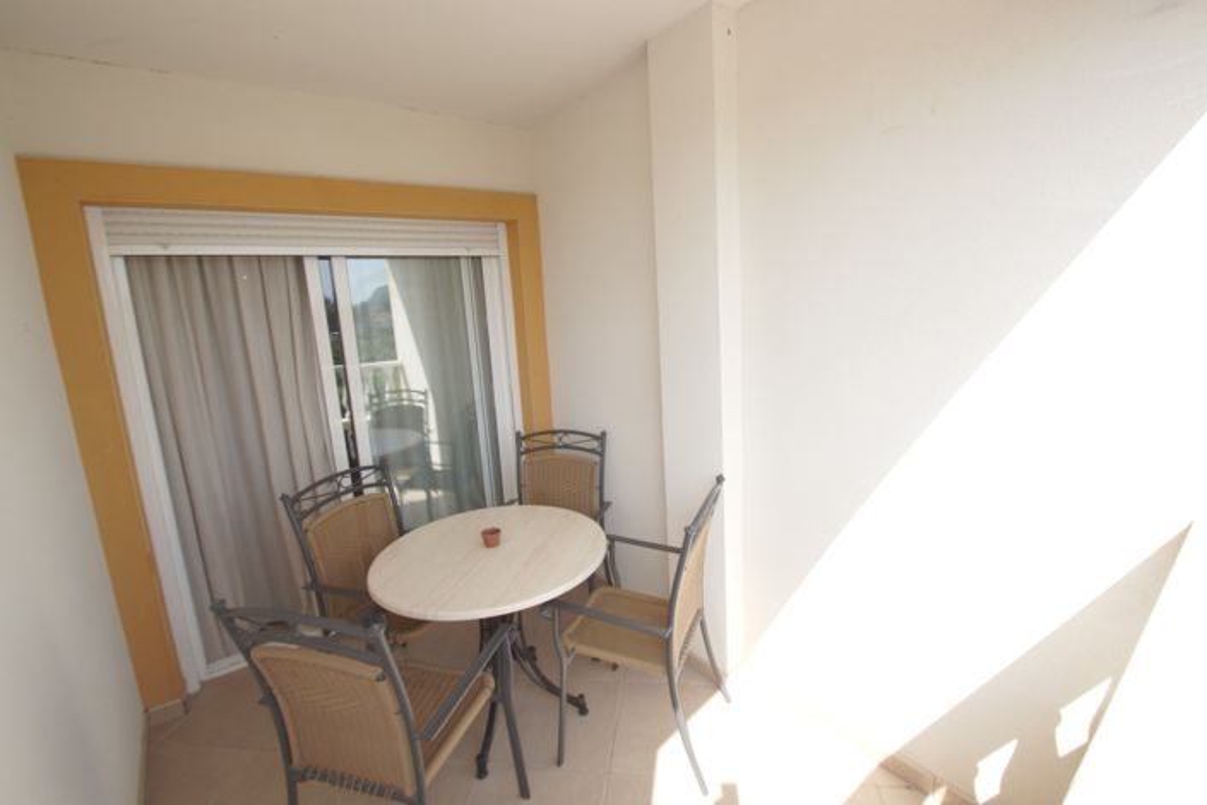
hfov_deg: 100.4
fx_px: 503
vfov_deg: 77.3
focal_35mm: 15
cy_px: 402
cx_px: 604
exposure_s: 1/60
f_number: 9
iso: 160
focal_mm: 10
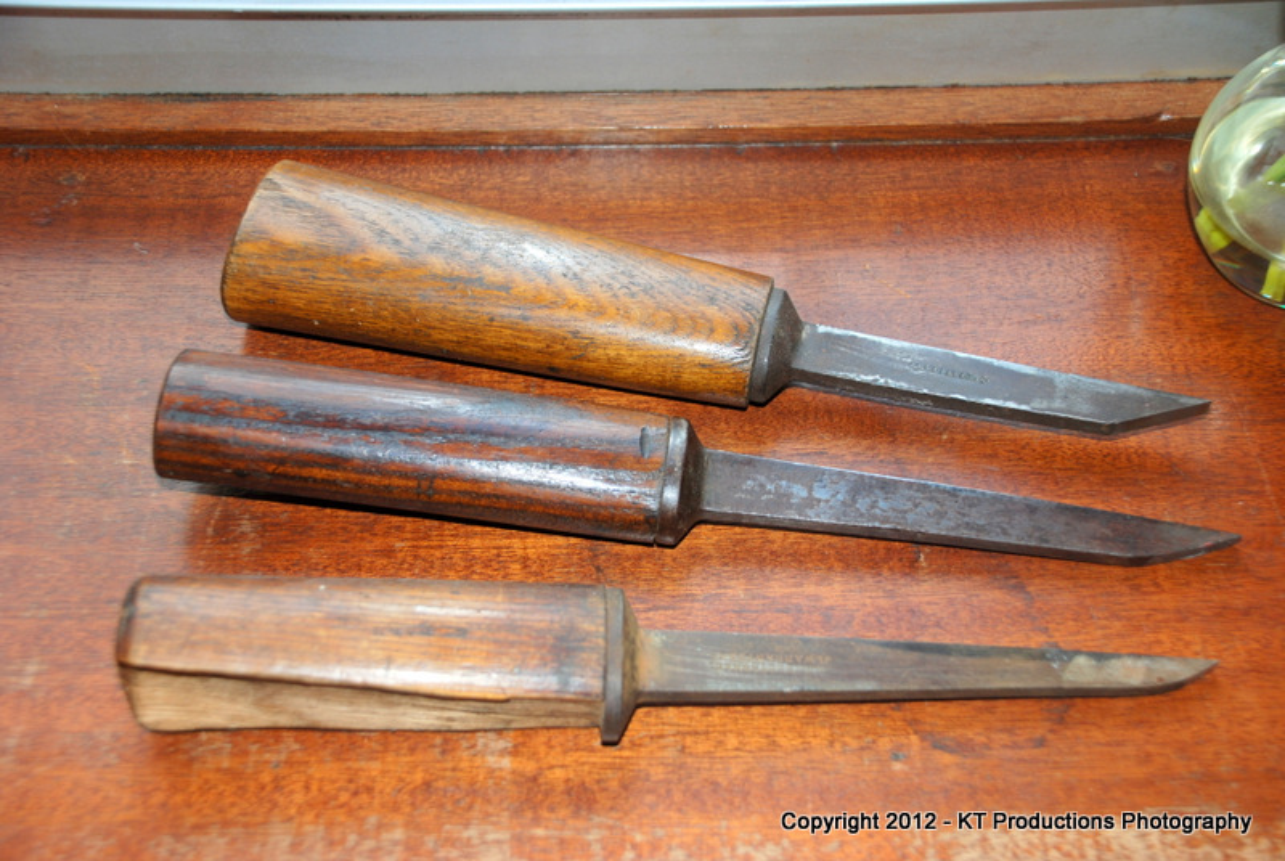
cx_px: 642
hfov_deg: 41.1
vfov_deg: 28.2
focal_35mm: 48
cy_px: 430
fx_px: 1716
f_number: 4.2
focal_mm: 32
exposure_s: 1/60
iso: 200
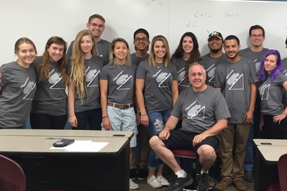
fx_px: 422
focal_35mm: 53
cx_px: 216
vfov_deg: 25.5
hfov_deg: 36.6
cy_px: 88
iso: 64
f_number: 2.2
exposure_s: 1/30
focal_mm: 4.15
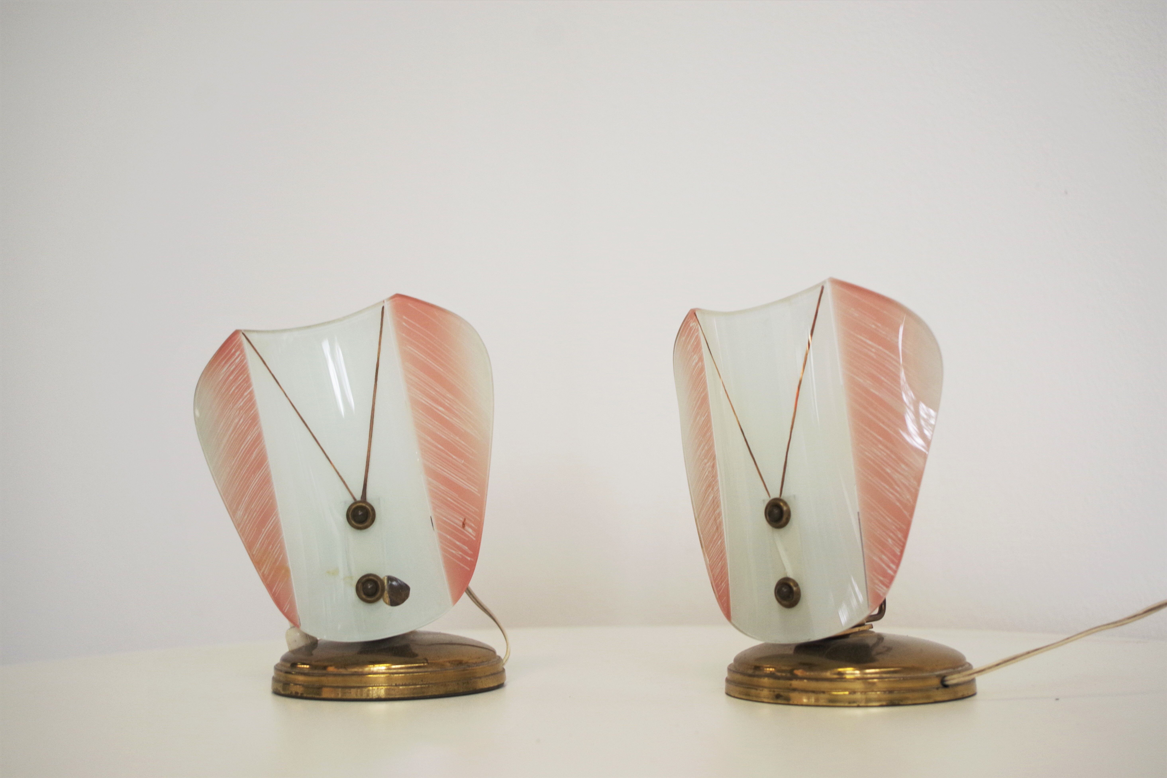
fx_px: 1588
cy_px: 389
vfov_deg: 27.5
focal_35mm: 49
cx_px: 584
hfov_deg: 40.3
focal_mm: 32.5
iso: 400
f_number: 4
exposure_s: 1/60
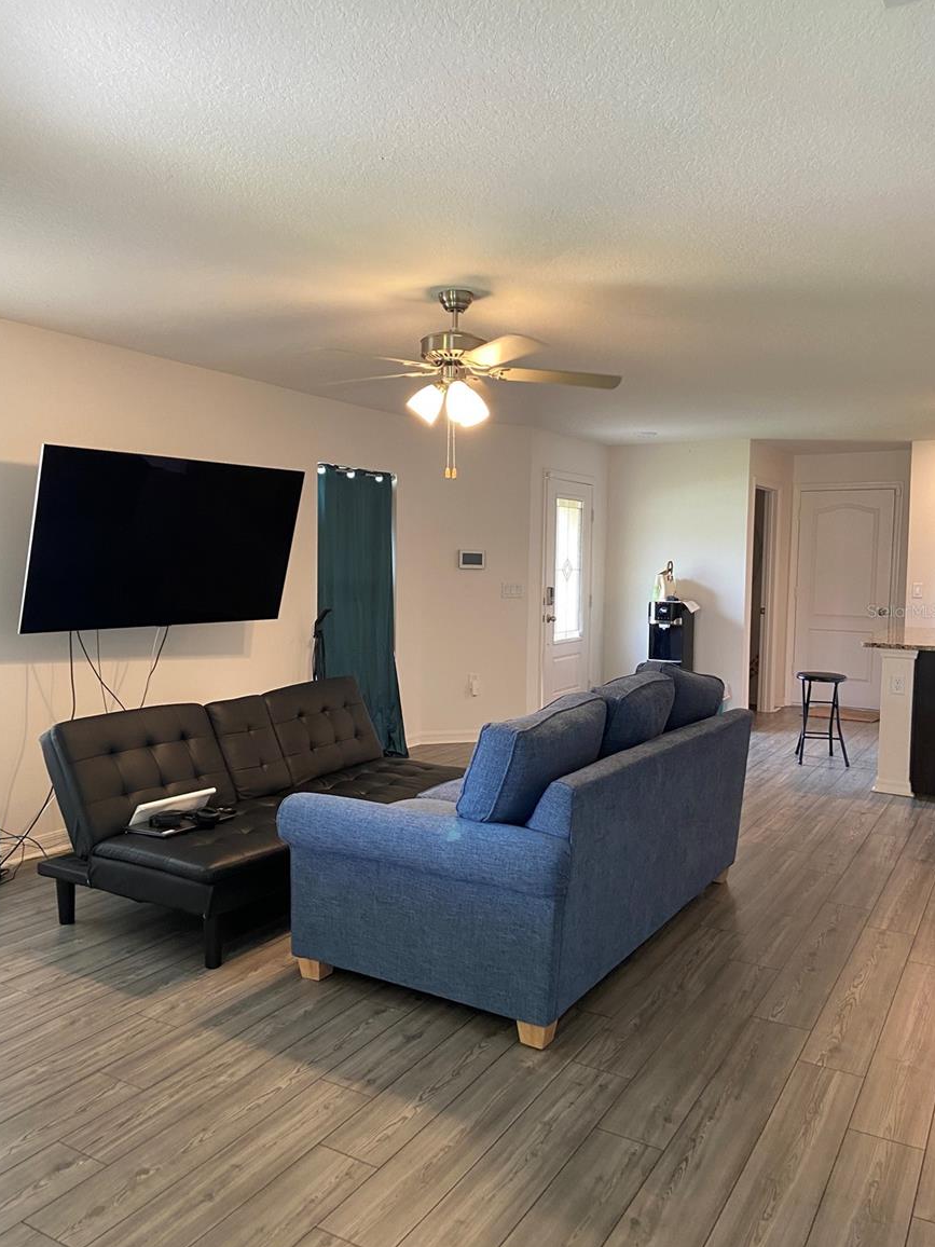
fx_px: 972
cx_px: 458
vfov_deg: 65.3
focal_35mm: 27
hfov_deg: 51.4
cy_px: 611
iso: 125
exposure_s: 1/60
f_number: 1.8
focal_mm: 4.25
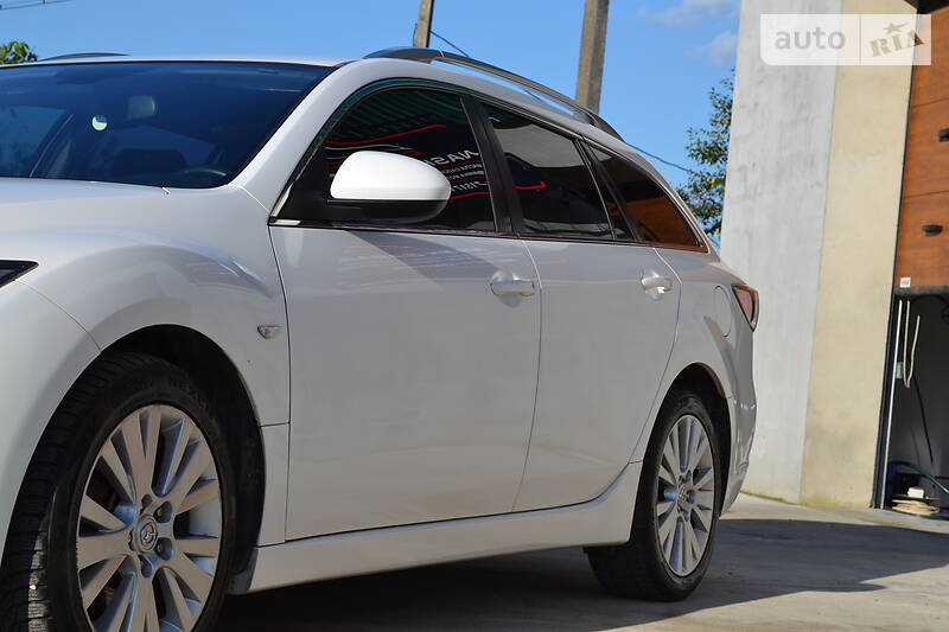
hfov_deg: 24.6
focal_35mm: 82
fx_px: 2174
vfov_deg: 16.5
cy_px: 316
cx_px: 474
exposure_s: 1/250
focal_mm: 55
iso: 100
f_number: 8
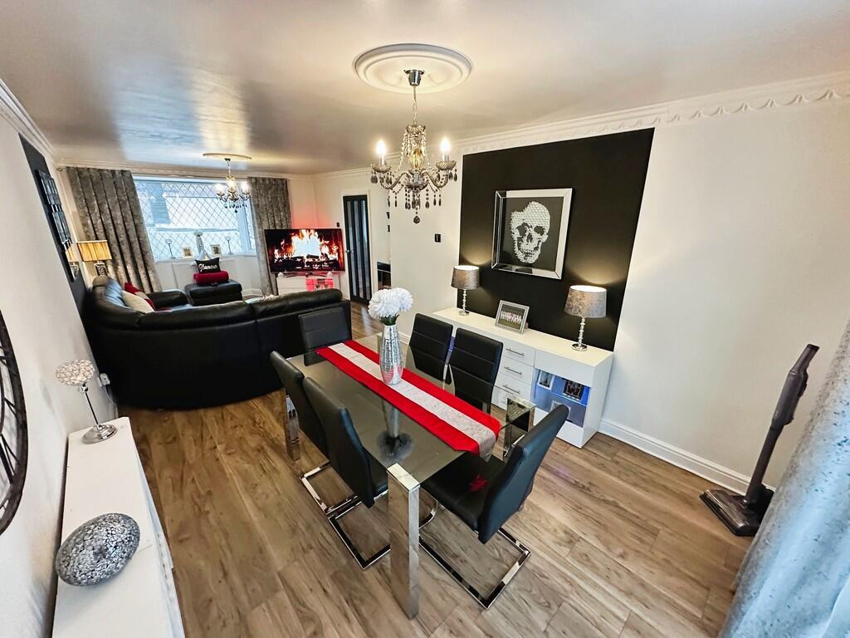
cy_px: 319
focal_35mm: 14
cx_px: 425
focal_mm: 2.22
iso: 640
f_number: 2.2
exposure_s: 1/60
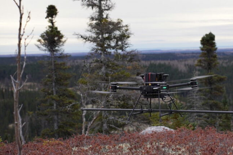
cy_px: 61
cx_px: 182
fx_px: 770
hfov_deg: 17.1
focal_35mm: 119
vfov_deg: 11.5
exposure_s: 1/250
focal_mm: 75
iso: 100
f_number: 4.5
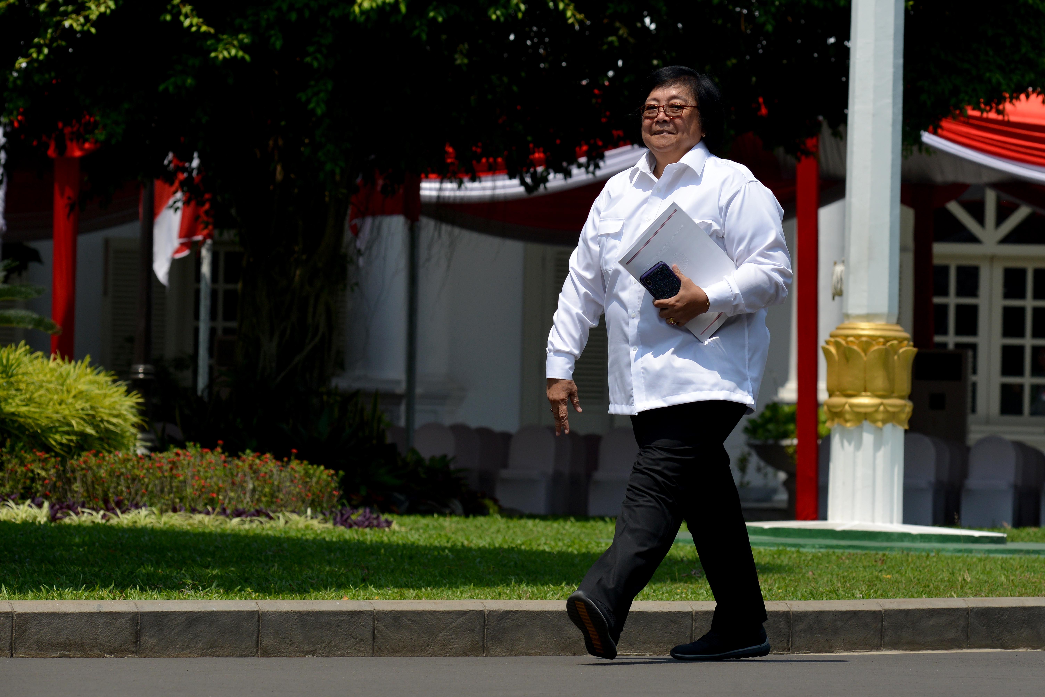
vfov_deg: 8.9
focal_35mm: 155
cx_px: 522
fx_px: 4501
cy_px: 348
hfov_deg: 13.2
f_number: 8
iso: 400
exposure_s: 1/1600
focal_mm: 155
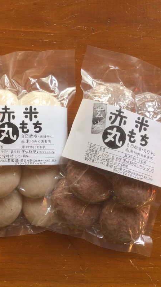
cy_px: 144
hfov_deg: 34.6
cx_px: 67
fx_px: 258
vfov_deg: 58.0
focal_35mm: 34
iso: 25
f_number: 2.4
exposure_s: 1/60
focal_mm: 3.3
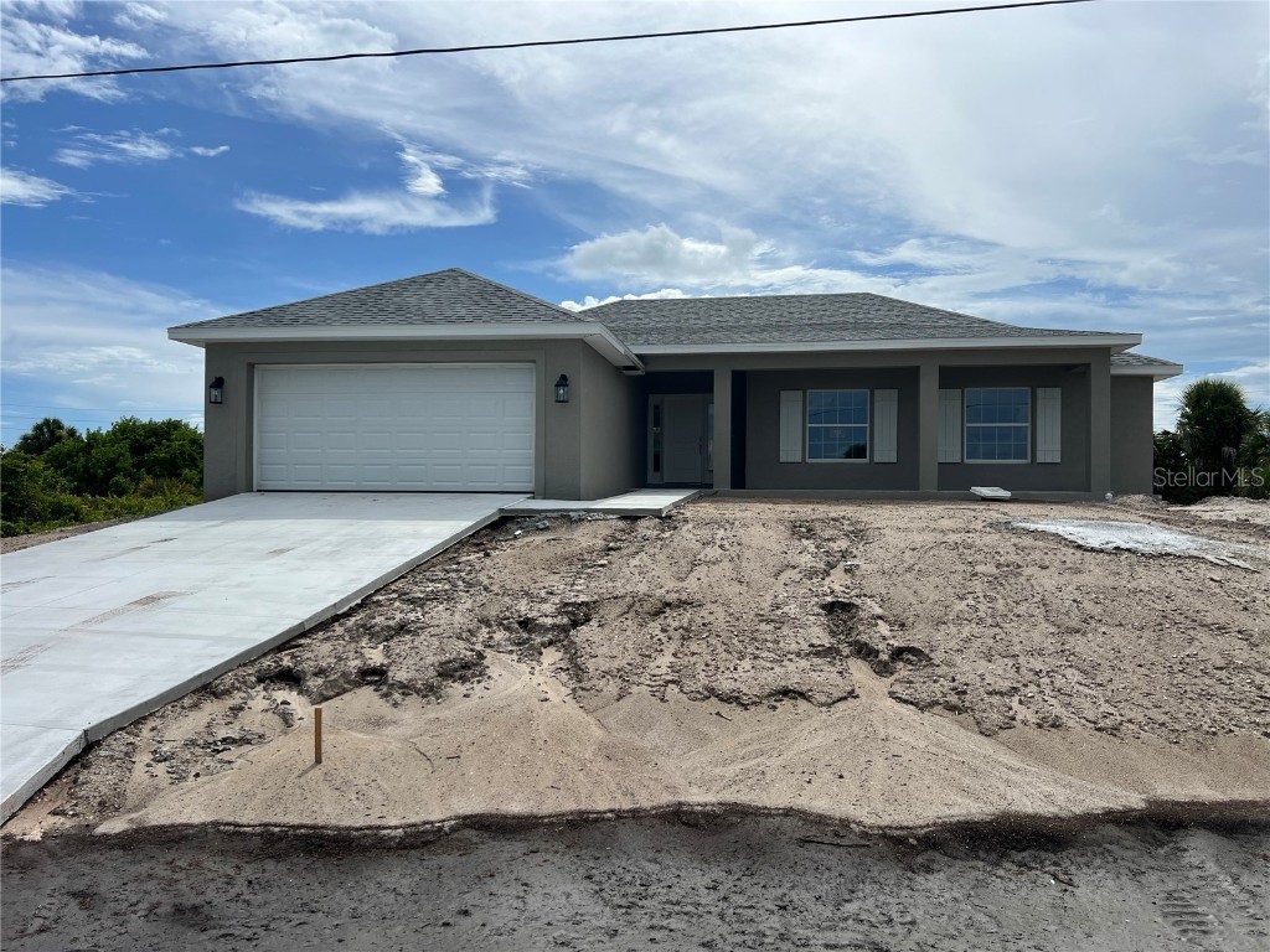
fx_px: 954
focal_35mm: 26
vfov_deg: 53.1
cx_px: 635
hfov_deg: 67.3
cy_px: 476
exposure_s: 1/8696
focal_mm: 5.7
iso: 50
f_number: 1.5
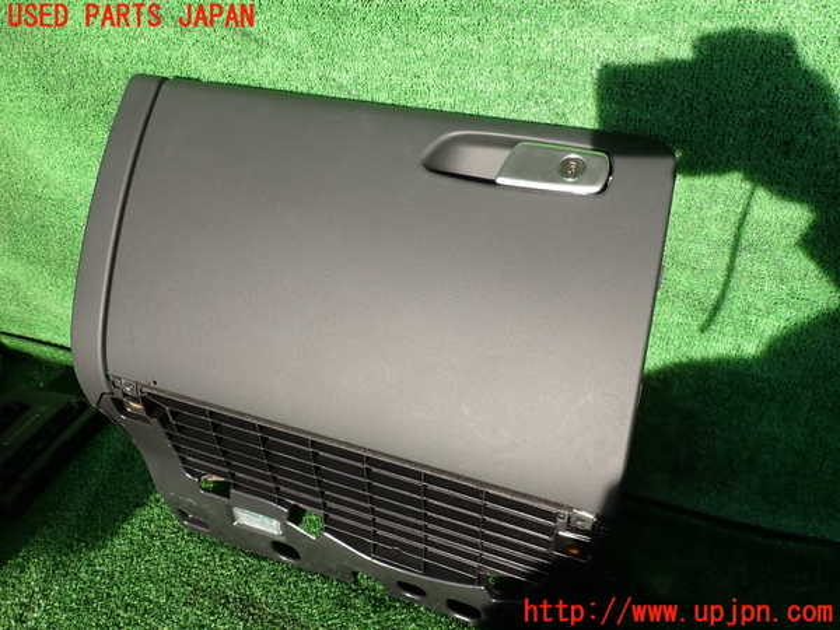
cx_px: 420
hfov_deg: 69.4
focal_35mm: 25
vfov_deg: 54.9
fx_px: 607
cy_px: 315
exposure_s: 1/250
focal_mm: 4.5
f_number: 2.8
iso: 100
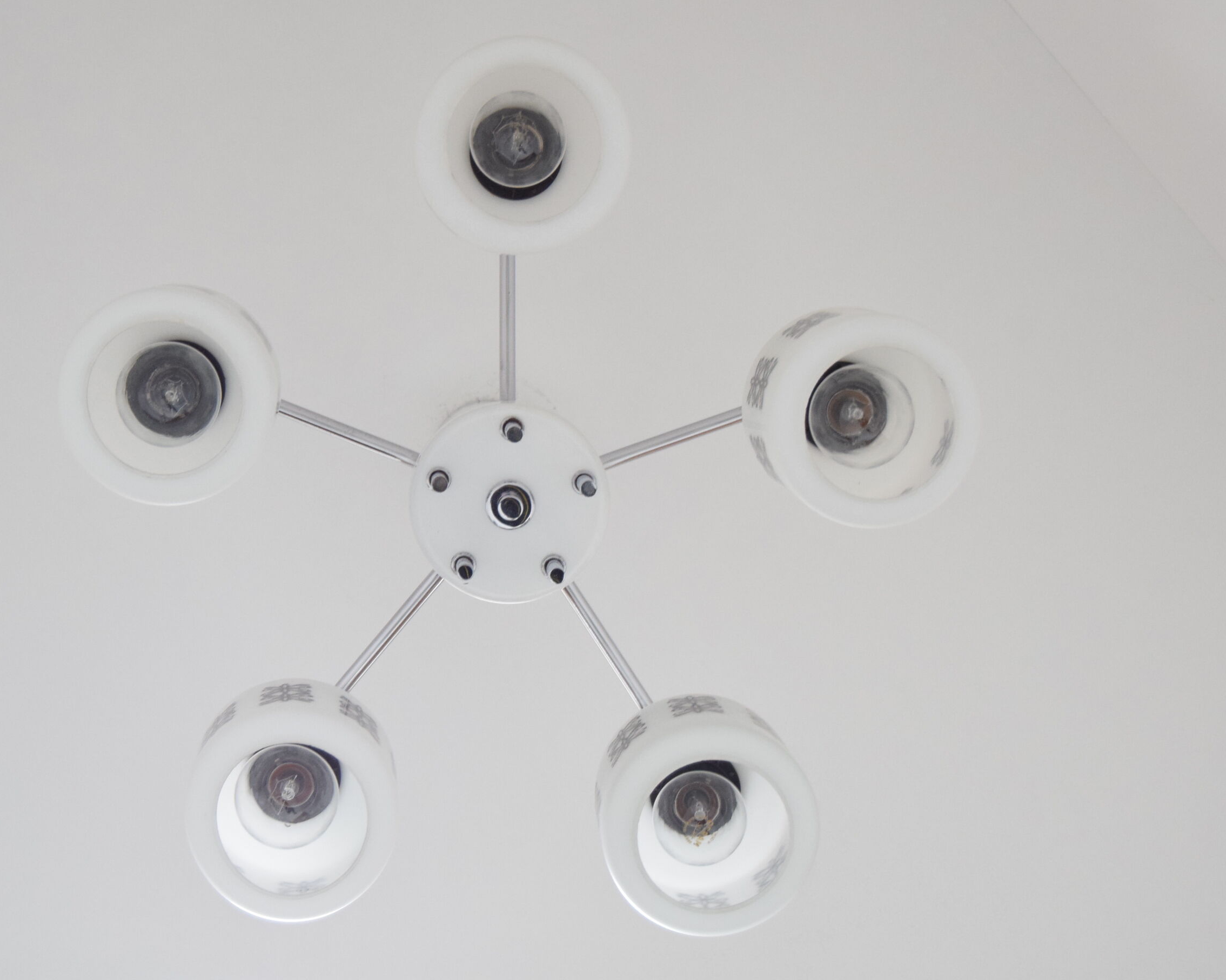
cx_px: 521
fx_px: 3034
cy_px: 492
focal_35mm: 84
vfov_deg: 18.4
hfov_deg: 22.8
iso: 1600
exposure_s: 1/25
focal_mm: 45
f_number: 5.3
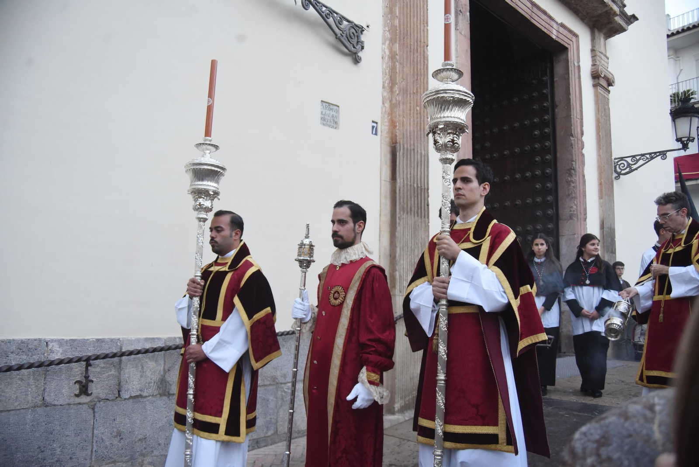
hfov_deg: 63.6
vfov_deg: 45.0
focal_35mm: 29
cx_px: 350
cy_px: 234
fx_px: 563
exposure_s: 1/125
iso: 2500
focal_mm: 29
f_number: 6.3
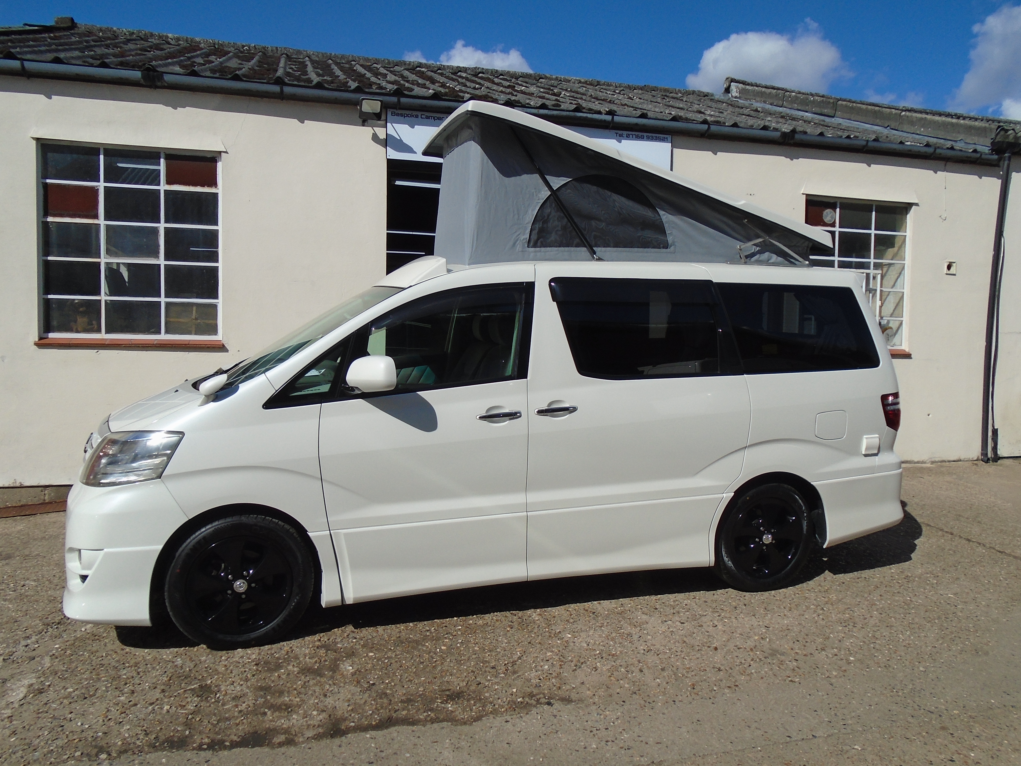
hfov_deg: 67.3
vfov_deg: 53.1
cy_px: 383
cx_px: 510
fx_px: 767
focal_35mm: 26
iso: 100
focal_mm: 4.6
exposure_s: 1/400
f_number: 8
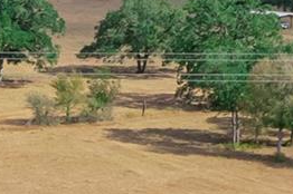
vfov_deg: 7.4
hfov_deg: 11.4
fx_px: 1398
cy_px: 474
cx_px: -176
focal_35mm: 172
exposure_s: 1/2000
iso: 110
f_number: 2.8
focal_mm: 8.38
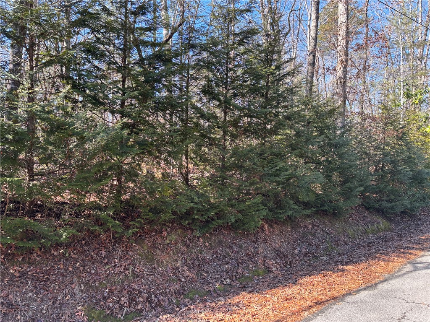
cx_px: 215
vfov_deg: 53.1
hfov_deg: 67.3
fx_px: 323
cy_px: 161
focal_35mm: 26
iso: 40
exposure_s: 1/191
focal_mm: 5.96
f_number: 1.6
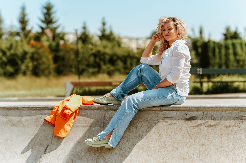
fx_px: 717
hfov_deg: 19.5
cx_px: 123
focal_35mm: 105
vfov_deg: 13.0
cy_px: 82
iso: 100
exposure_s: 1/3200
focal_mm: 105
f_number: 2.5
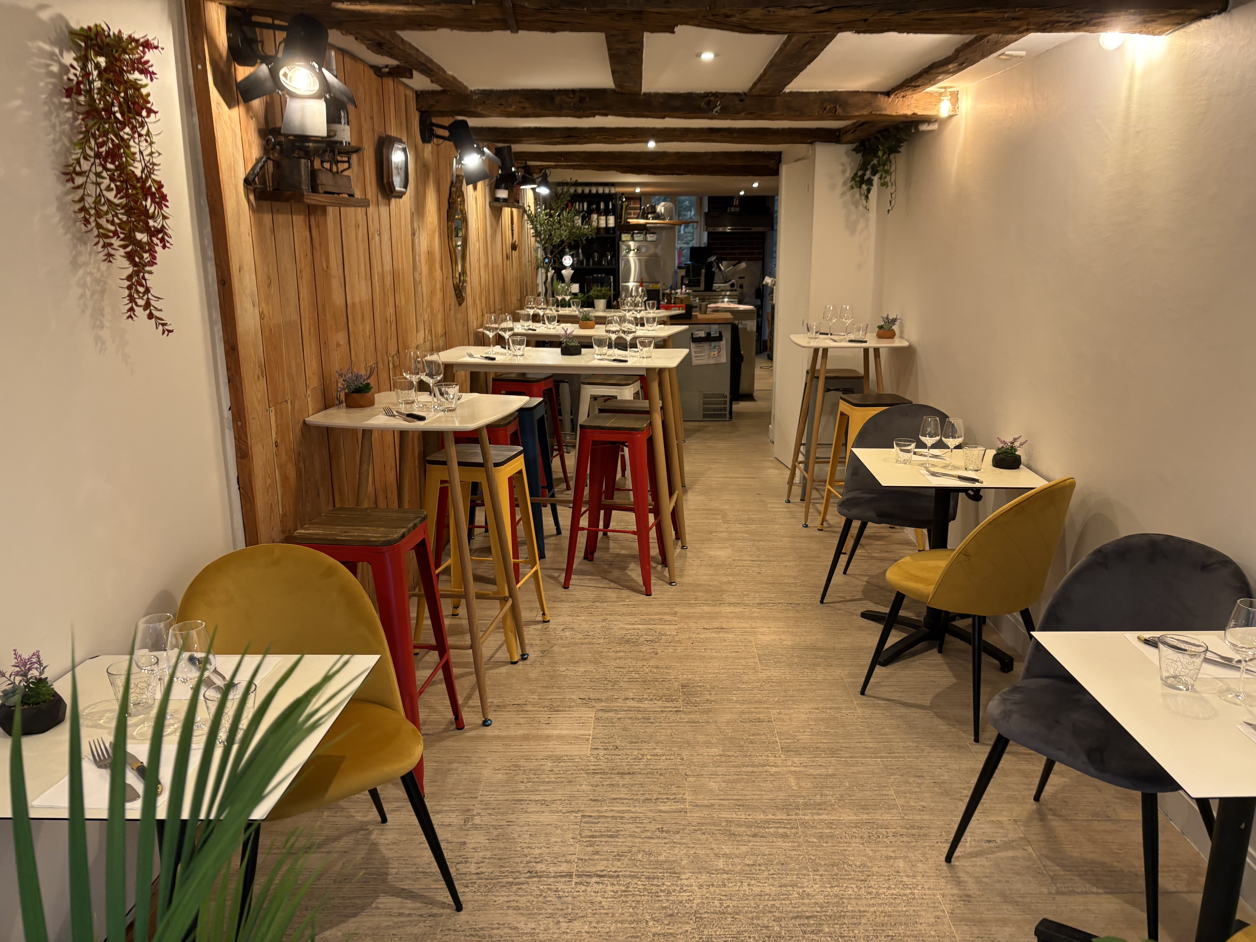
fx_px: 943
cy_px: 471
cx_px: 628
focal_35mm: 26
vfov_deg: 53.1
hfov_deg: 67.3
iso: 125
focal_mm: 5.96
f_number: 1.6
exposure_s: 1/50
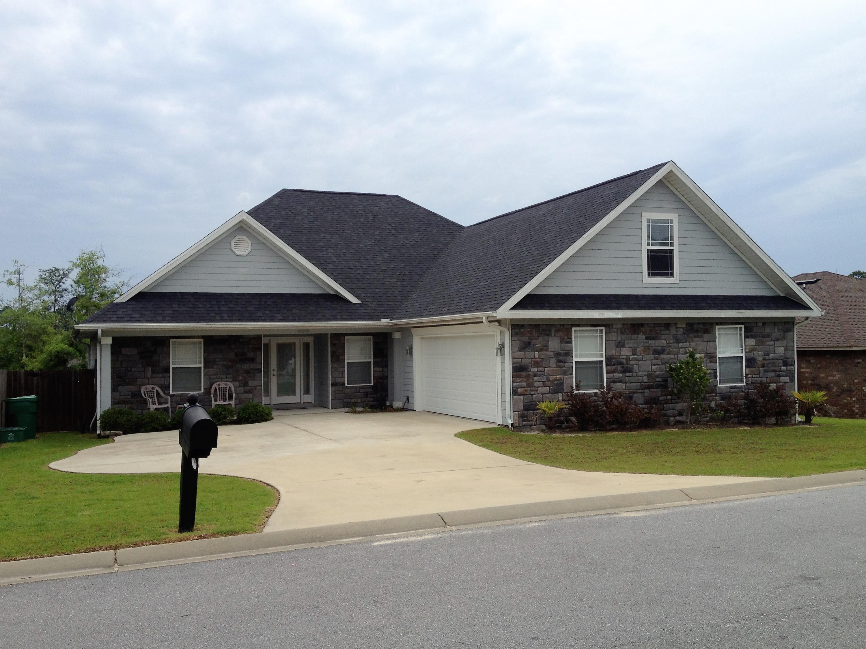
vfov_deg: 40.7
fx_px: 875
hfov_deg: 52.6
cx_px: 433
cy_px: 324
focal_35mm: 35
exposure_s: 1/905
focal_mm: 4.28
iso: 50
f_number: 2.4
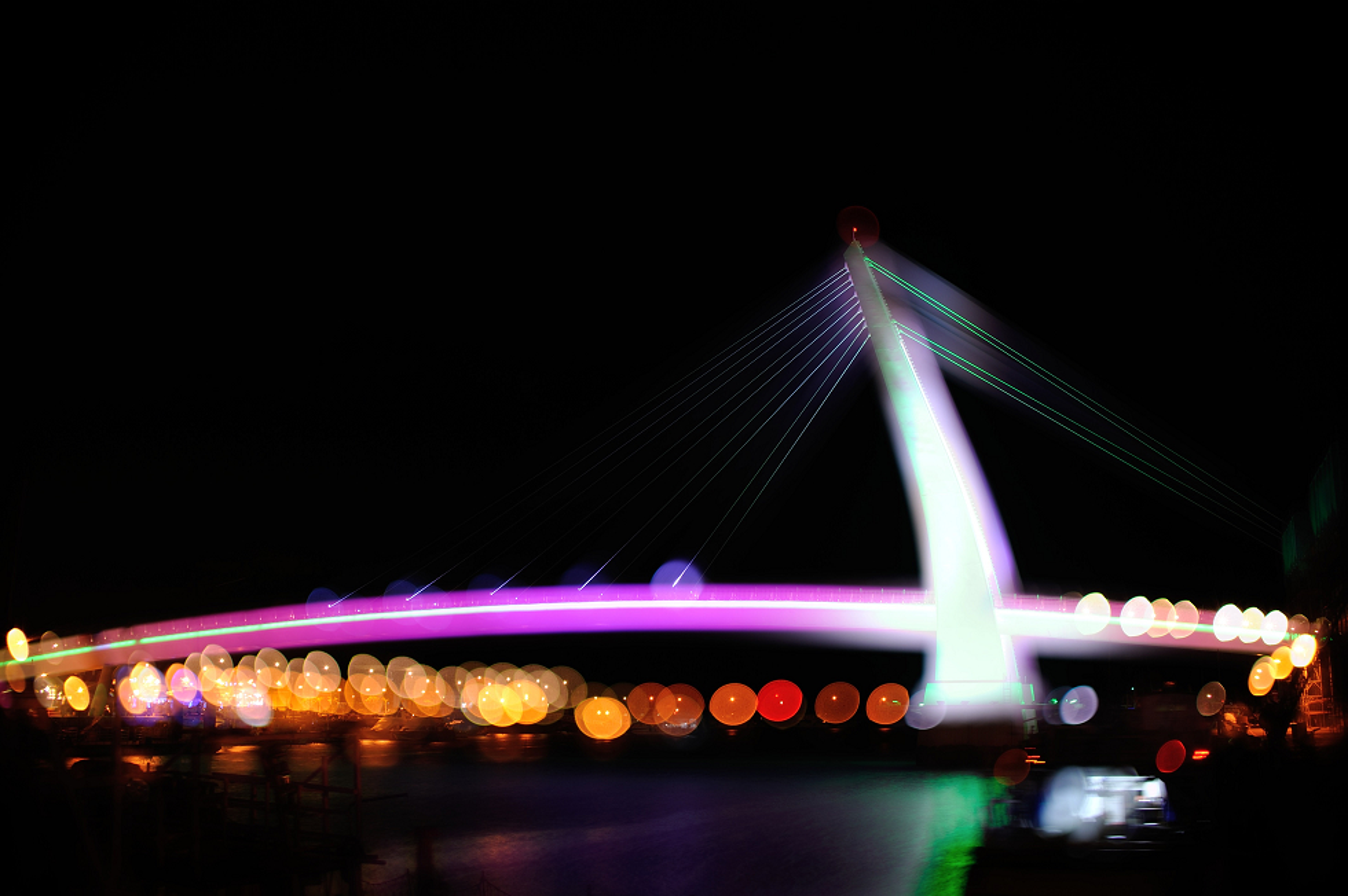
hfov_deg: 54.5
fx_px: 1310
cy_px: 448
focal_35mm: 35
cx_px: 674
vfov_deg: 37.8
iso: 200
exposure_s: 1/5
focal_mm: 35
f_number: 1.8
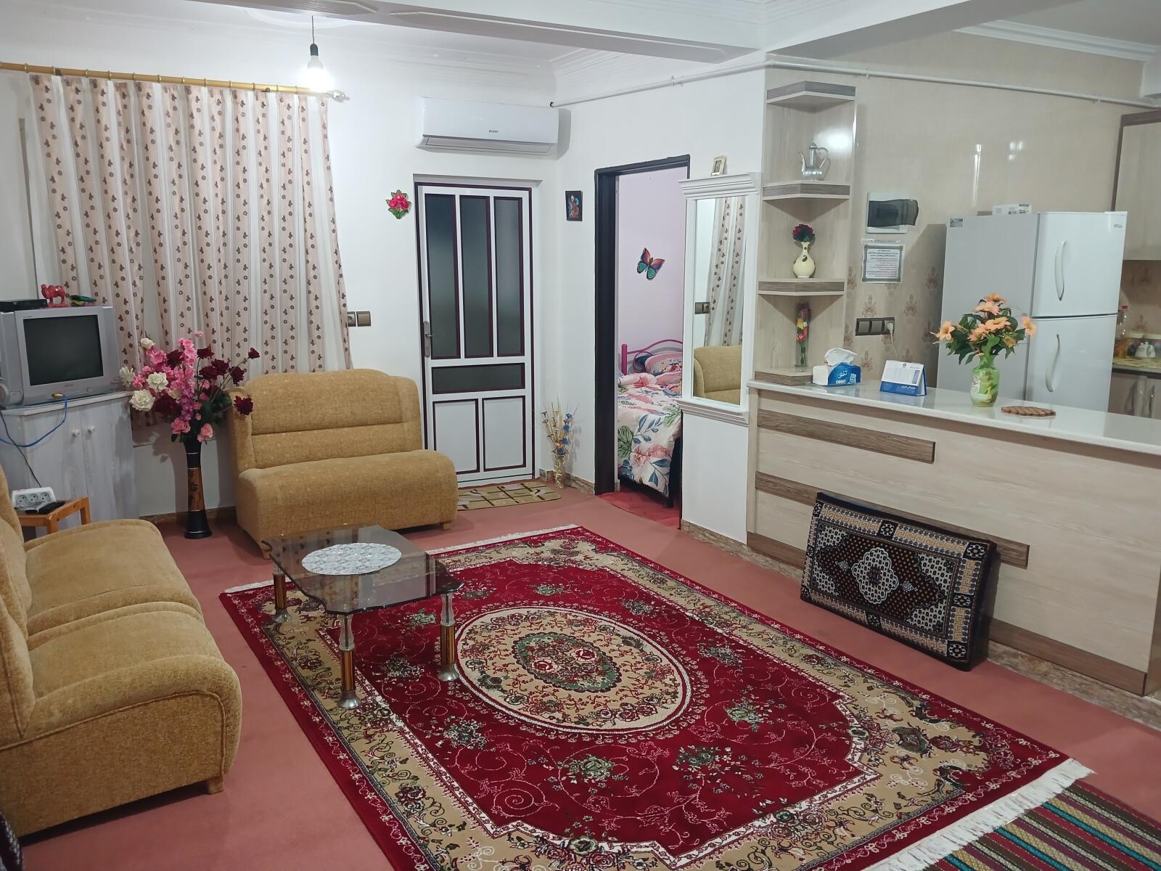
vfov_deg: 51.4
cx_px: 580
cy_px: 436
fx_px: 906
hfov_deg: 65.3
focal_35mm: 27
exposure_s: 1/50
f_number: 1.8
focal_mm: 4
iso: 250
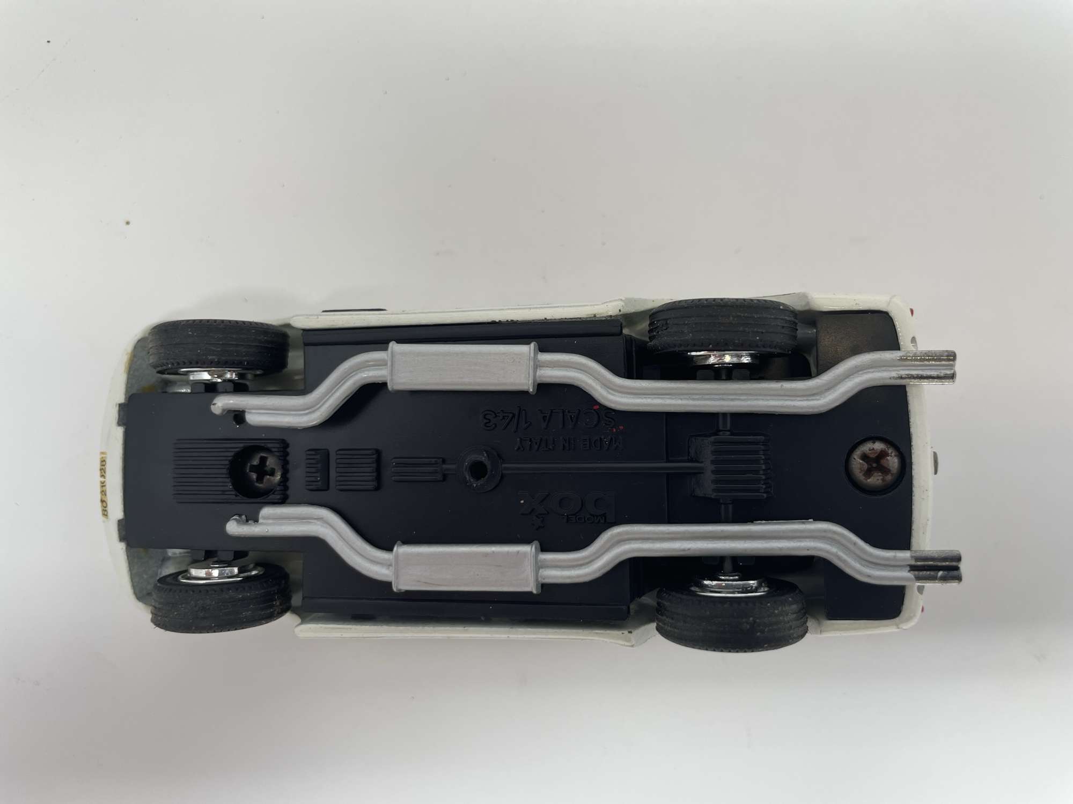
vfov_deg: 53.1
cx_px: 536
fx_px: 806
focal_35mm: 26
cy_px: 402
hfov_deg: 67.3
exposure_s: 1/164
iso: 32
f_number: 1.6
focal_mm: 4.2
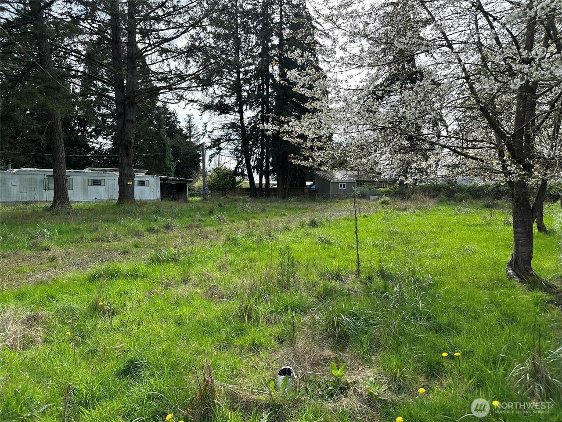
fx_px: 390
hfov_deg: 71.6
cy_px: 211
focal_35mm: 24
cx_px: 281
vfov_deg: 56.8
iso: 80
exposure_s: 1/1779
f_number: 1.78
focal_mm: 6.86
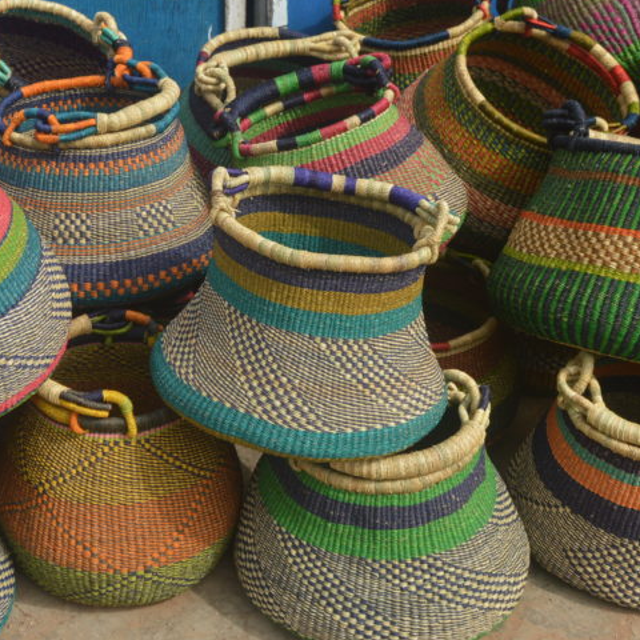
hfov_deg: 25.3
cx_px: 227
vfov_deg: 25.4
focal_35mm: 68
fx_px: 1420
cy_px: 263
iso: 100
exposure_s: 1/200
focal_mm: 25
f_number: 8
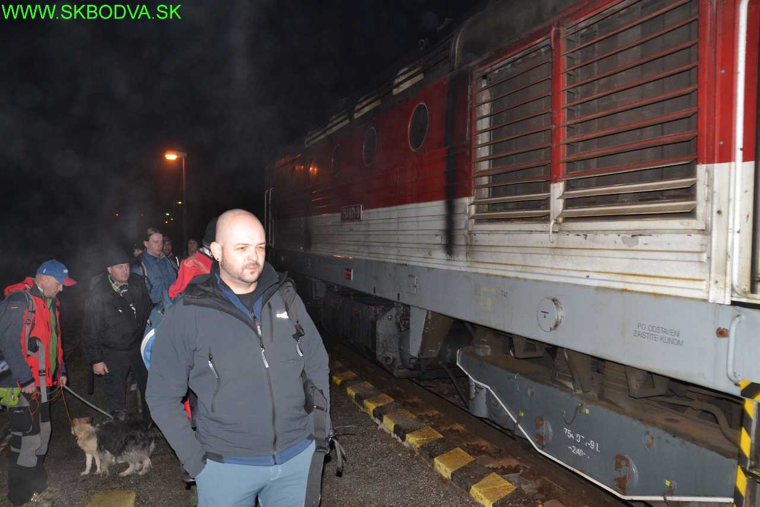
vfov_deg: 47.9
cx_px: 380
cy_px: 254
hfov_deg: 67.4
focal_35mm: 27
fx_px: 570
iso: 800
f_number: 8
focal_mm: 18
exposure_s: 1/60
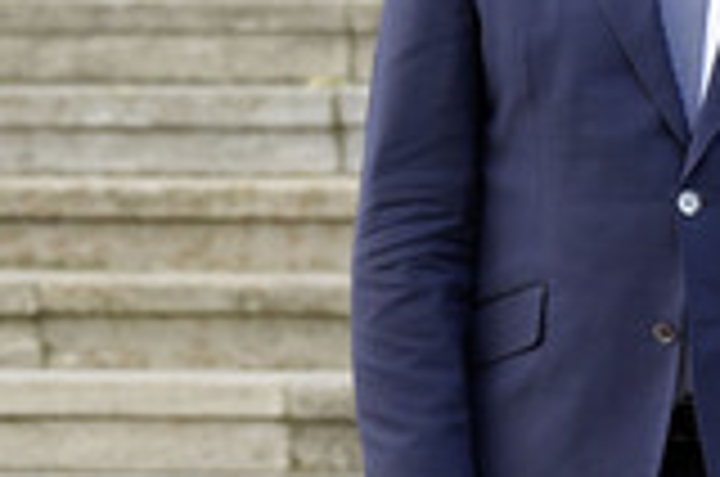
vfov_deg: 2.3
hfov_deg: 3.5
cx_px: 785
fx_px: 11657
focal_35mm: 584
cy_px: 126
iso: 640
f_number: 5
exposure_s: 1/250
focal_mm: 138
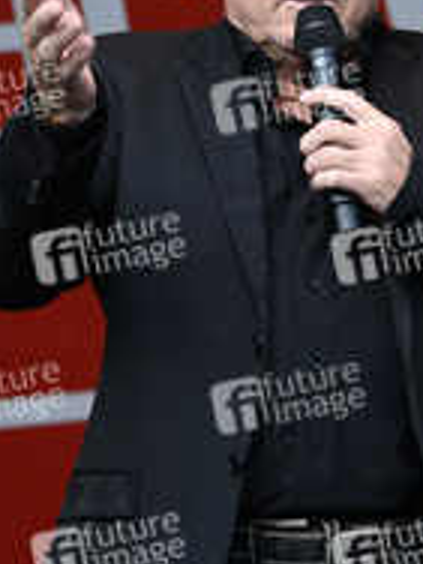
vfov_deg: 7.4
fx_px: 4367
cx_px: 328
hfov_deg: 5.5
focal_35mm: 268
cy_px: 174
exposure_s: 1/200
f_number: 5.6
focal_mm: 116
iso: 800
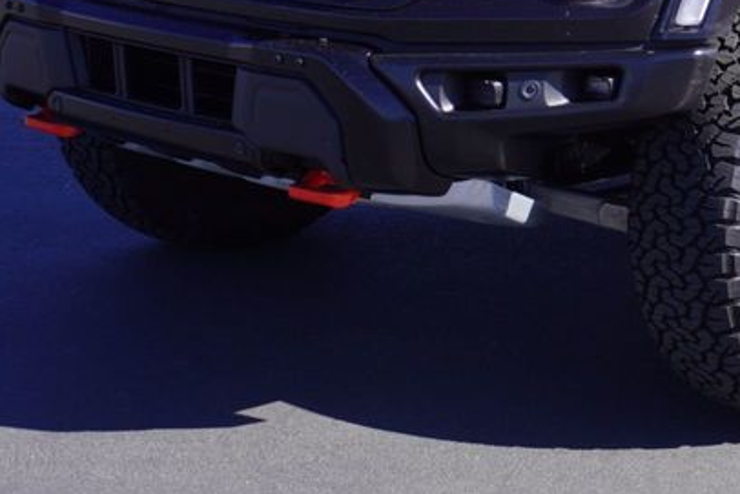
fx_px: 2180
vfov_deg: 12.7
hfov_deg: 18.6
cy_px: -42
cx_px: 786
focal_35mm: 106
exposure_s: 1/125
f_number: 9
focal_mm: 28
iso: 100
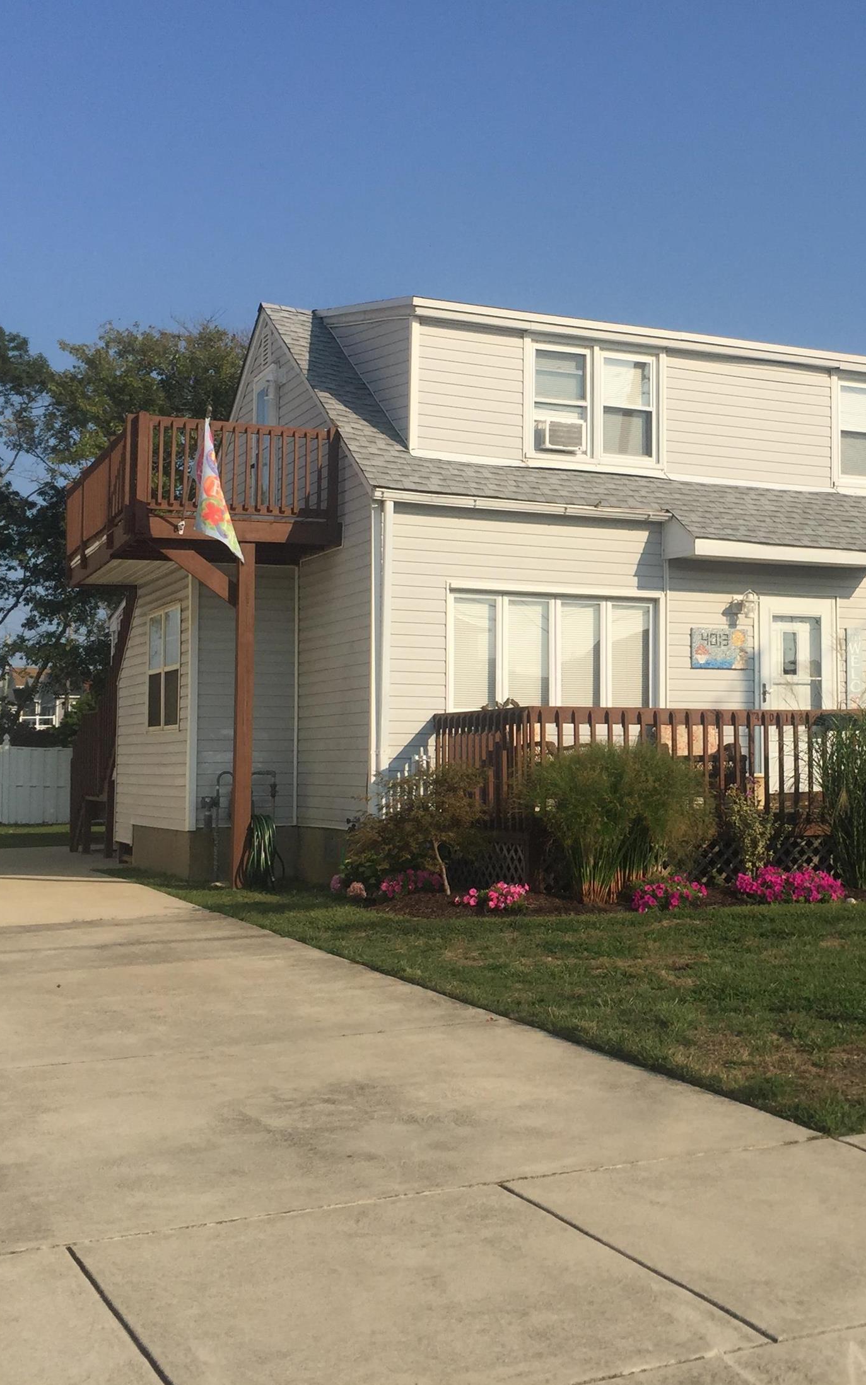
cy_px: 666
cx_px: 708
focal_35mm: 43
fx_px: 1623
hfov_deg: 29.1
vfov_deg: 46.2
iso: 32
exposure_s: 1/3049
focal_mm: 4.15
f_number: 2.2
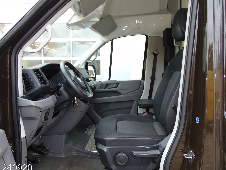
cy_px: 87
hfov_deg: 67.3
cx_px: 114
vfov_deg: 53.1
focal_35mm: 26
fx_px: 170
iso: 80
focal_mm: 4.5
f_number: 3
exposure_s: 1/40
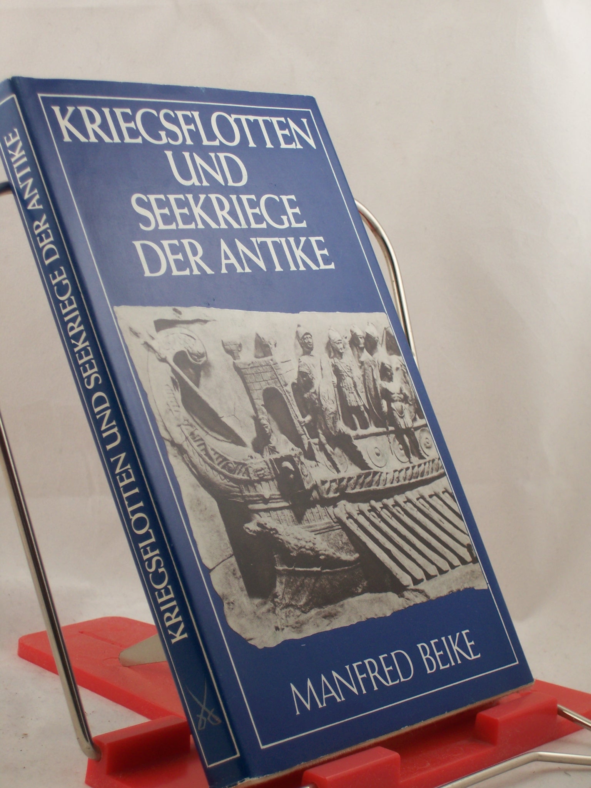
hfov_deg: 18.0
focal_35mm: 82
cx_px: 296
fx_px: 1867
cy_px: 394
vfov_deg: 23.8
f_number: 4
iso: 80
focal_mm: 13.6
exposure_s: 1/80
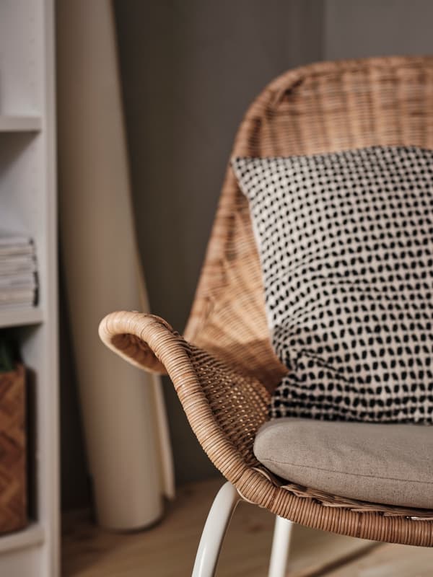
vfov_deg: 30.7
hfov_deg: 23.3
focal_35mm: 63
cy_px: 288
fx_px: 1051
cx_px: 216
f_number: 4
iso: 800
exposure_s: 1/80
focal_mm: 80
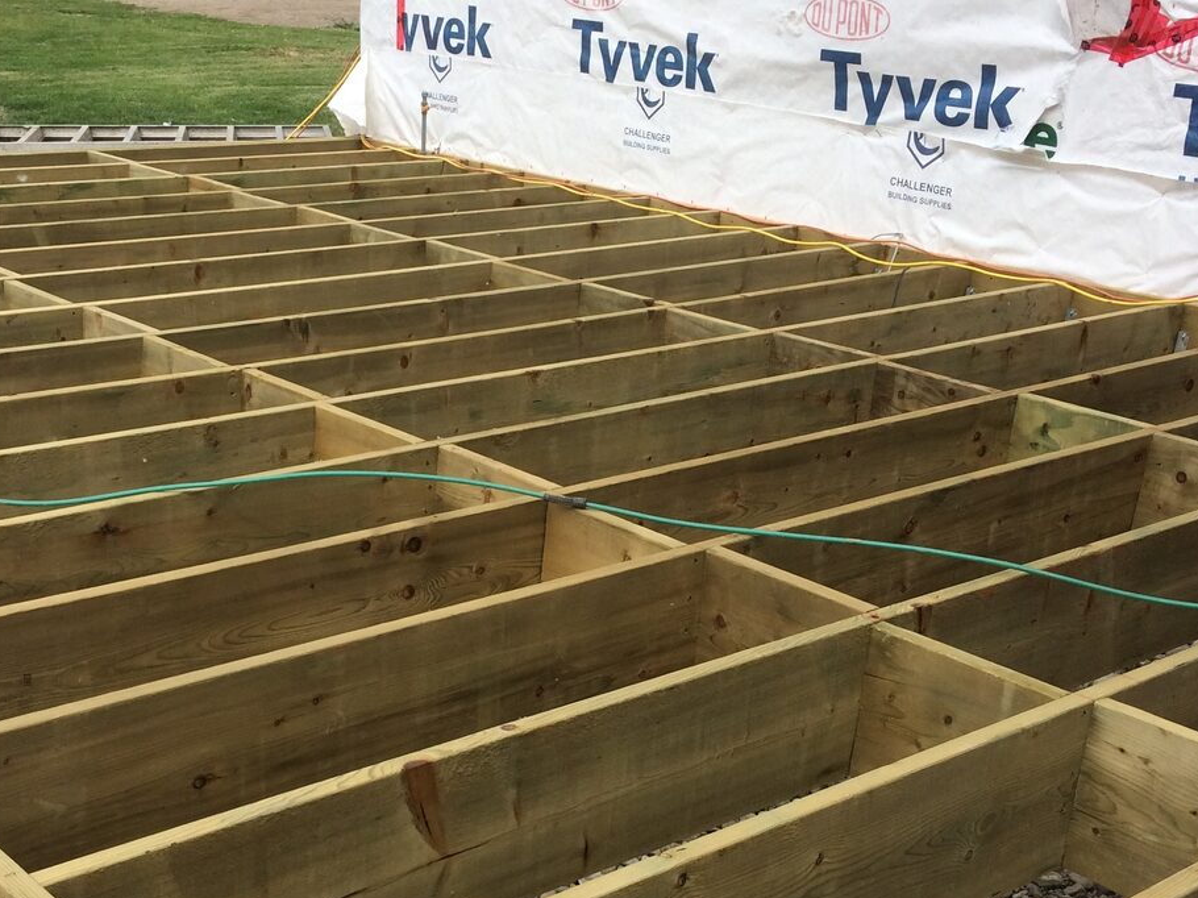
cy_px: 600
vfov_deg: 28.4
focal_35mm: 51
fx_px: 1765
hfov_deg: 37.4
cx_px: 512
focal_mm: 4.15
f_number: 2.2
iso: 32
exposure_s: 1/1208
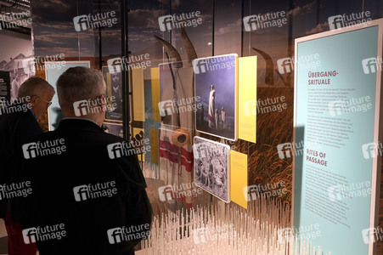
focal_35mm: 29
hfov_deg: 63.7
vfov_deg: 44.9
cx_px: 192
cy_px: 128
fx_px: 308
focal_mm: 29
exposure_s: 1/125
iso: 1250
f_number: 7.1
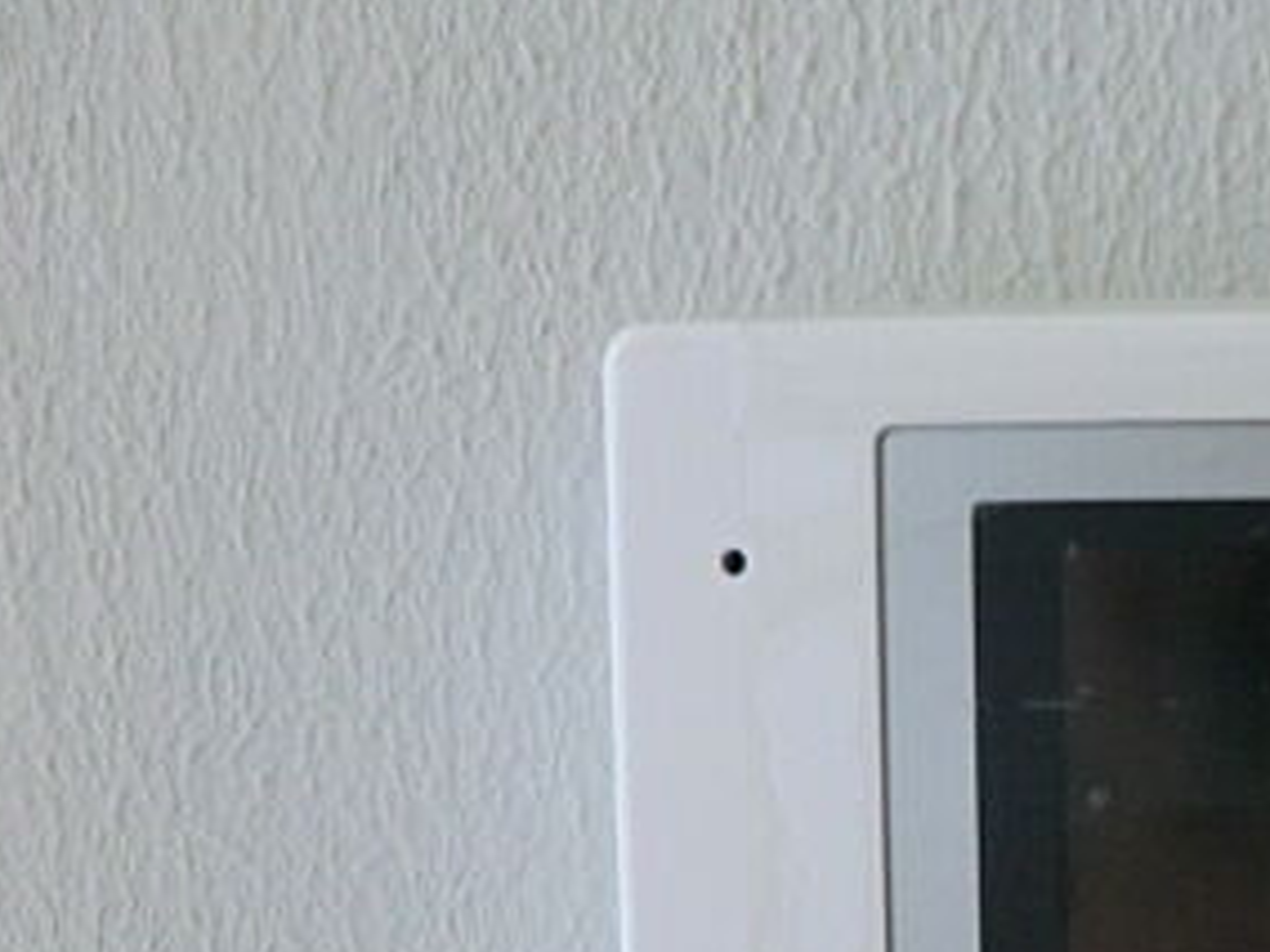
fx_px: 1981
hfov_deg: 32.2
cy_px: 872
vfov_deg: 26.1
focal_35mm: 54
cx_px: 1319
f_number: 3.2
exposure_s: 1/60
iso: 250
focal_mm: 4.3
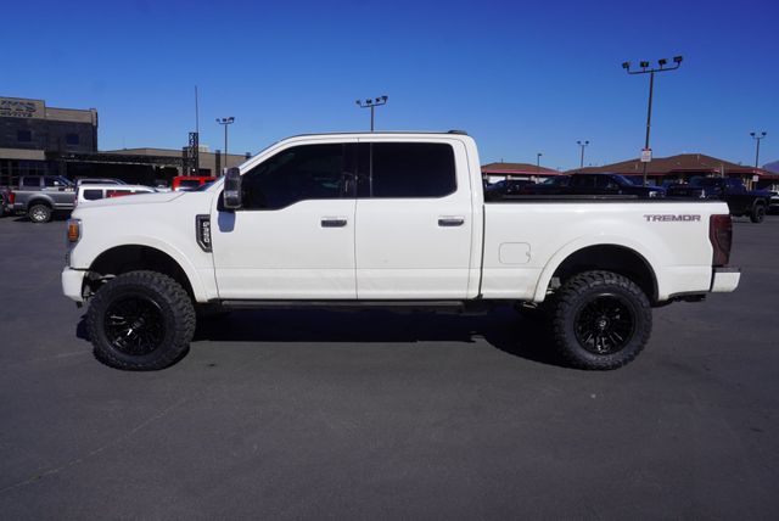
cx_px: 390
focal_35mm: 26
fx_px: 552
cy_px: 260
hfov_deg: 70.4
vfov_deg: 50.5
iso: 100
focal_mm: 17
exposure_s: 1/400
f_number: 10
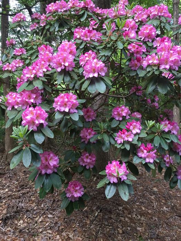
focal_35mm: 29
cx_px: 90
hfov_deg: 48.2
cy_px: 120
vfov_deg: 61.7
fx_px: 202
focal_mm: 4.15
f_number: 2.2
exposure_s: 1/30
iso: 50
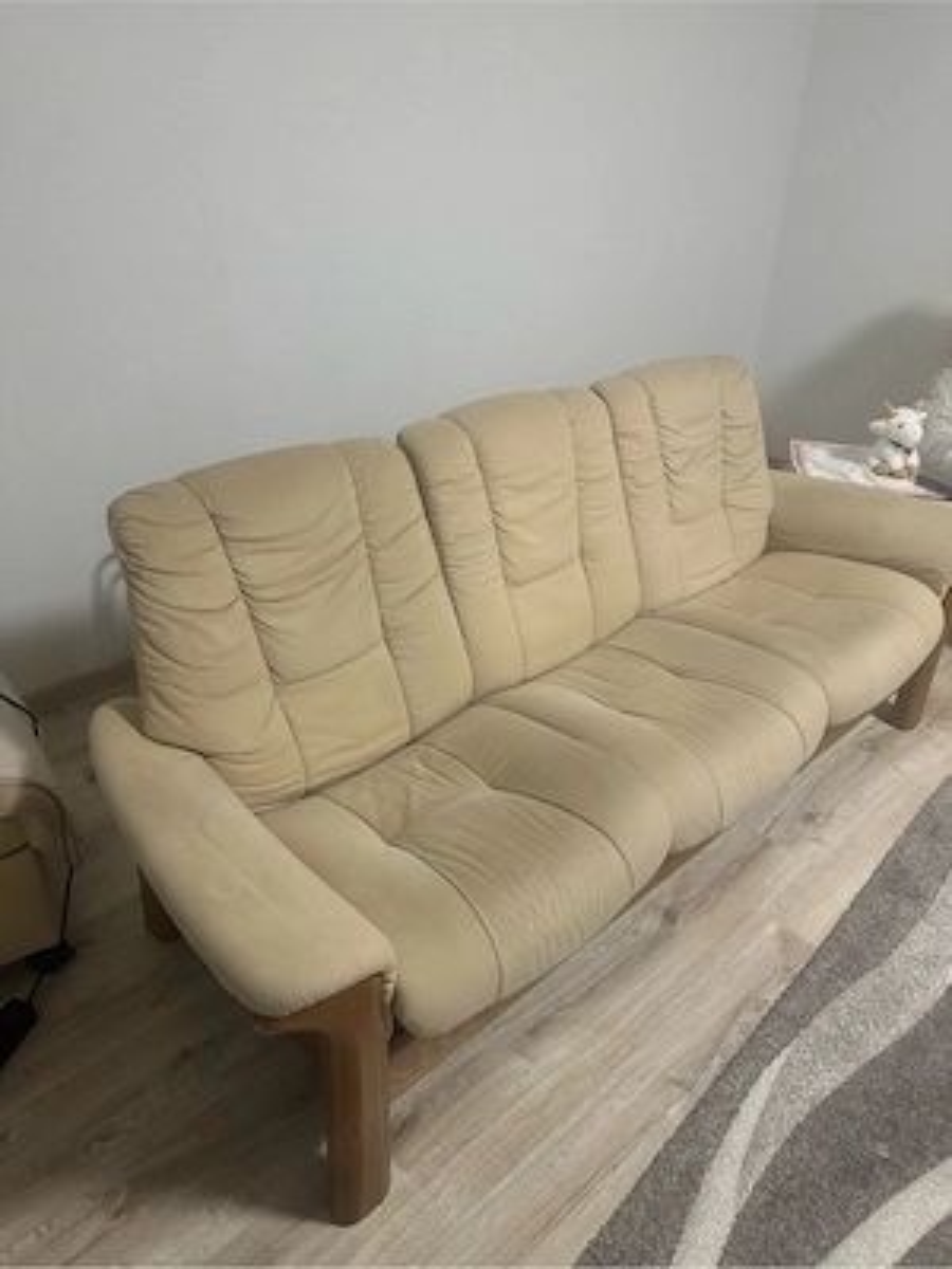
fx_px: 880
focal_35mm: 24
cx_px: 476
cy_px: 634
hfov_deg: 56.8
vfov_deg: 71.6
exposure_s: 1/50
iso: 400
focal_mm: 6.86
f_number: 1.78
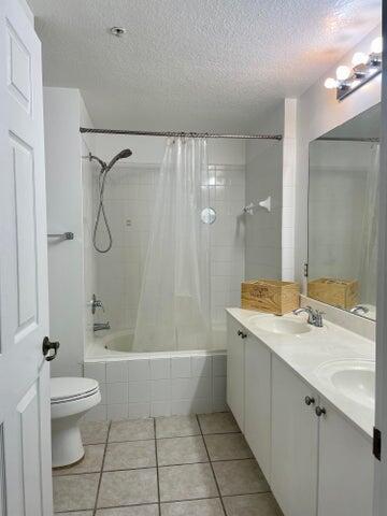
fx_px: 388
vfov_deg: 67.3
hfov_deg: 53.1
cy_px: 258
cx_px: 194
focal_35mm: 26
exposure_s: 1/120
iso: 32
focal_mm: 4.2
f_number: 1.6
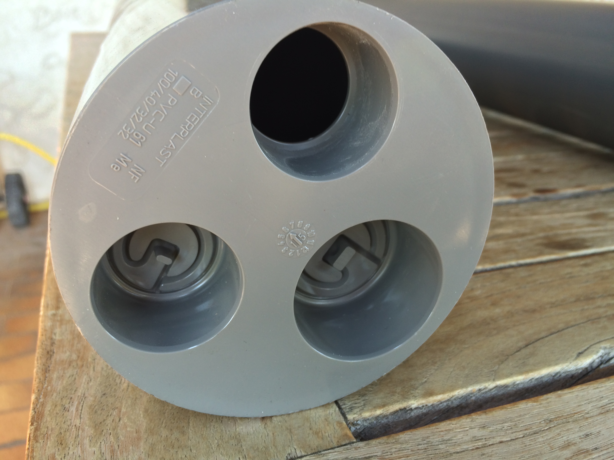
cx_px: 307
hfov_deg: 61.7
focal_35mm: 29
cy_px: 230
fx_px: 514
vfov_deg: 48.2
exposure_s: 1/50
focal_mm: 4.15
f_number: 2.2
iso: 32
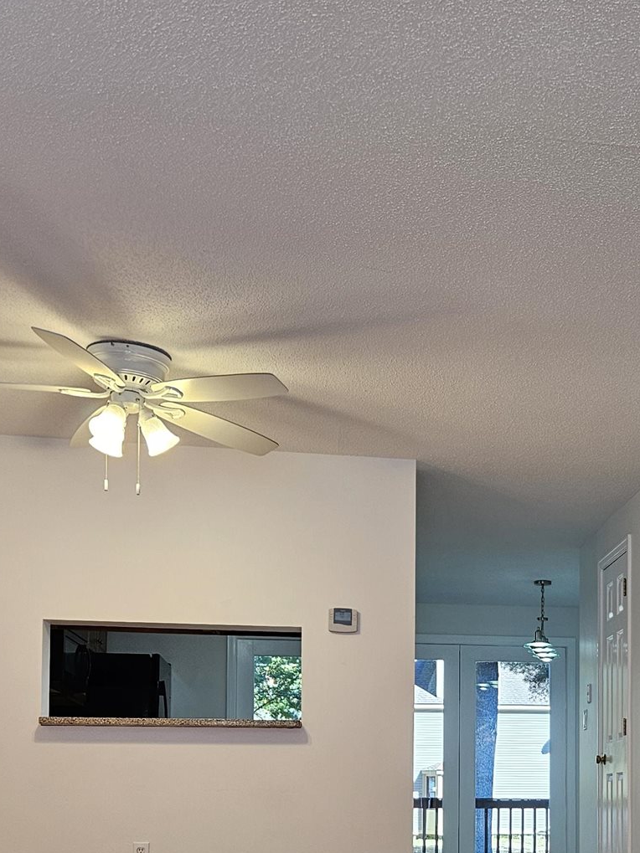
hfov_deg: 27.1
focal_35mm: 52
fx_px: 1282
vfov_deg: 35.0
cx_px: 565
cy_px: 743
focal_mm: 5.4
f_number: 1.8
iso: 100
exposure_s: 1/120
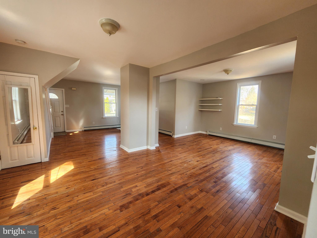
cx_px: 158
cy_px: 119
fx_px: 119
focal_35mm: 13
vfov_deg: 89.9
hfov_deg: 106.2
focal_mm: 2.2
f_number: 2.2
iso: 160
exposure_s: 1/60
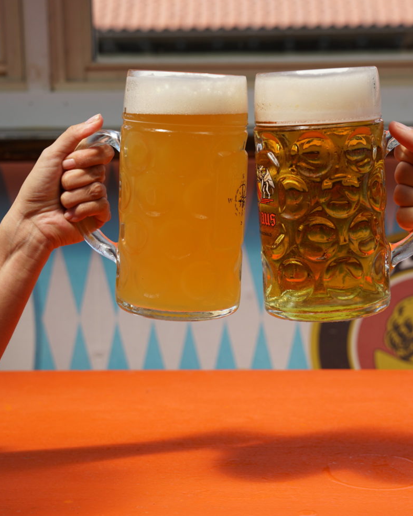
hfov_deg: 21.8
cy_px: 256
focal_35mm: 70
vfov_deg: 27.1
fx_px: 1070
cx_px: 248
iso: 100
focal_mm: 49
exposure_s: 1/200
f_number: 4.5
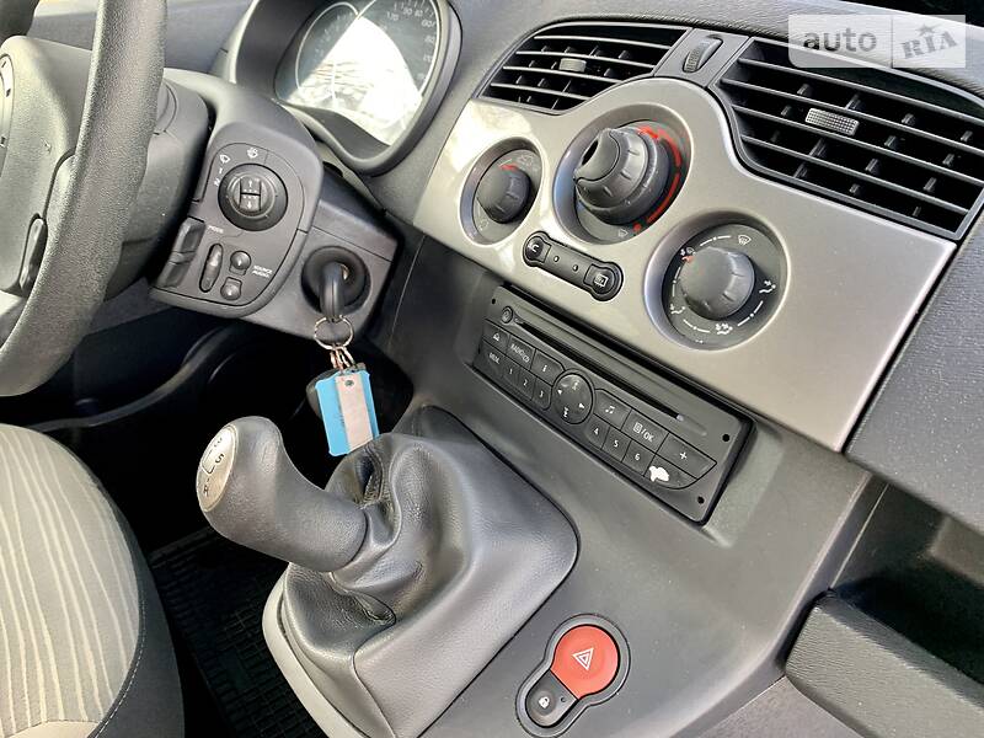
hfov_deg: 67.3
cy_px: 369
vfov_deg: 53.1
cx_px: 492
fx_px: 739
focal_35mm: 26
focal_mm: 4.2
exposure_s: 1/60
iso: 125
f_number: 1.8
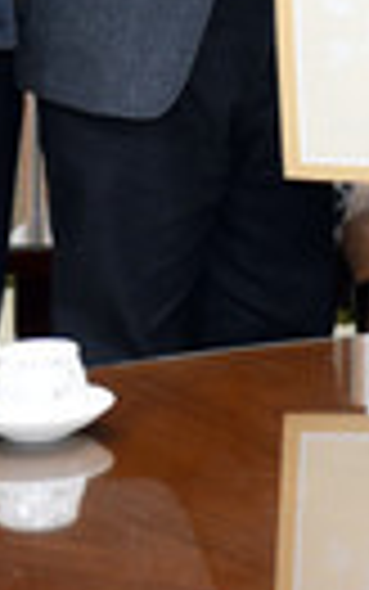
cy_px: -243
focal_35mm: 187
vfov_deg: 10.9
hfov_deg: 6.8
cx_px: 752
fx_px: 3006
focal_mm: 40
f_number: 3.2
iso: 800
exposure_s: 1/125
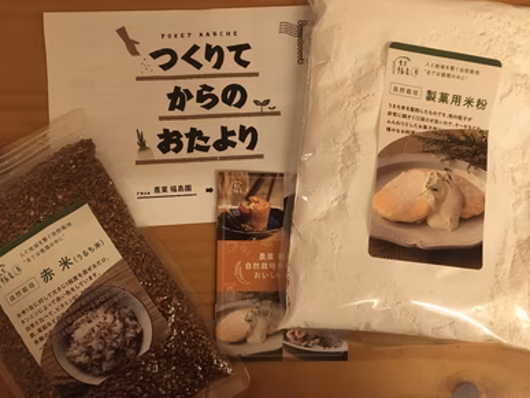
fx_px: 459
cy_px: 199
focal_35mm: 30
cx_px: 263
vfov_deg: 46.8
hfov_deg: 60.0
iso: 200
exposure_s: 1/24
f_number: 2.2
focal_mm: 4.15
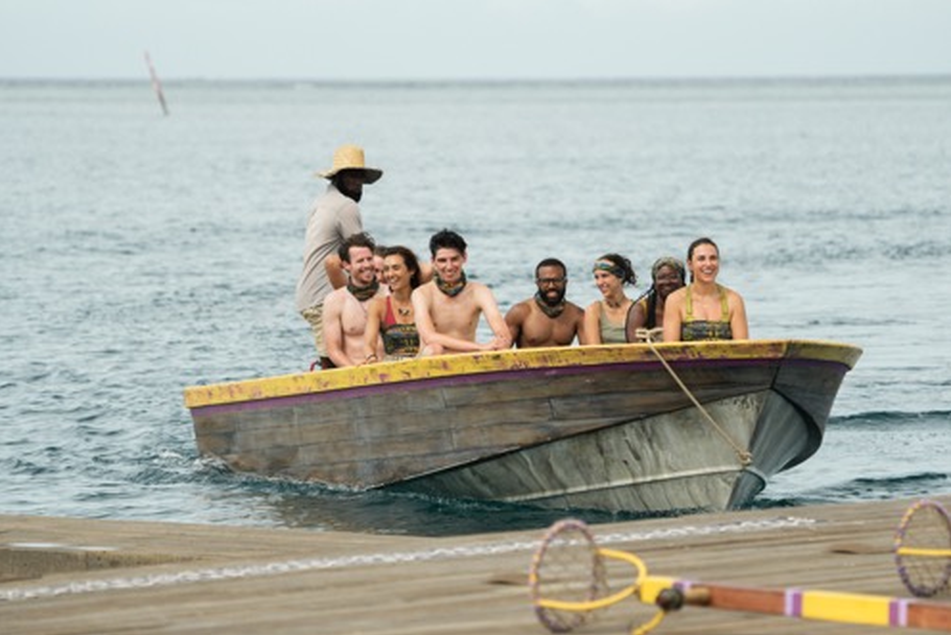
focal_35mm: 258
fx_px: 6817
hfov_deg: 8.0
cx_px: 476
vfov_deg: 5.3
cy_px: 318
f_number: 6.3
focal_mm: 256
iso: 1600
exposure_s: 1/2000
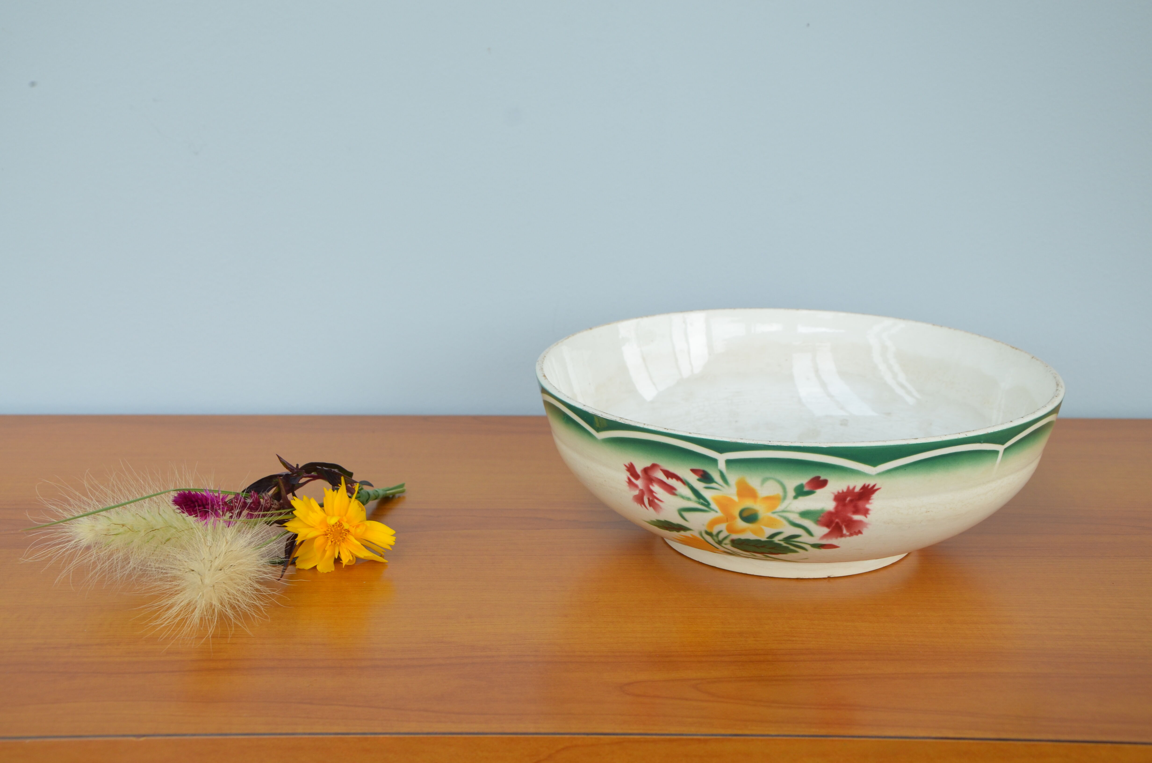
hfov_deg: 35.1
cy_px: 382
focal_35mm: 57
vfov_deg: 23.7
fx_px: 1820
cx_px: 576
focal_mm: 38
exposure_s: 1/60
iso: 280
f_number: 8
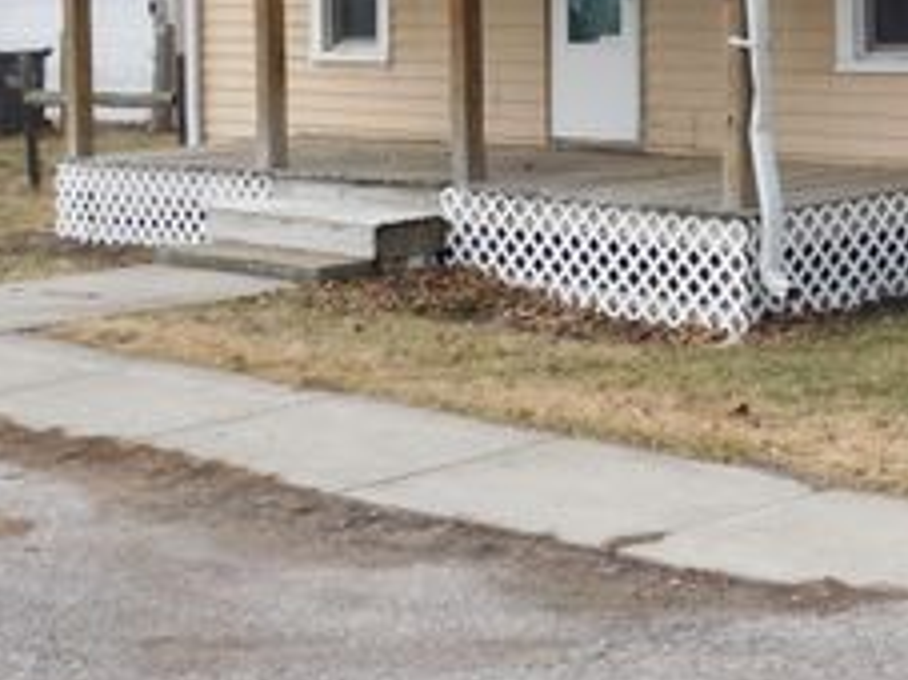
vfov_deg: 16.3
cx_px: 832
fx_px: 2307
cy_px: -58
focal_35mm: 88
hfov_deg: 21.7
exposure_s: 1/800
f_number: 3.6
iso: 125
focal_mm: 7.1
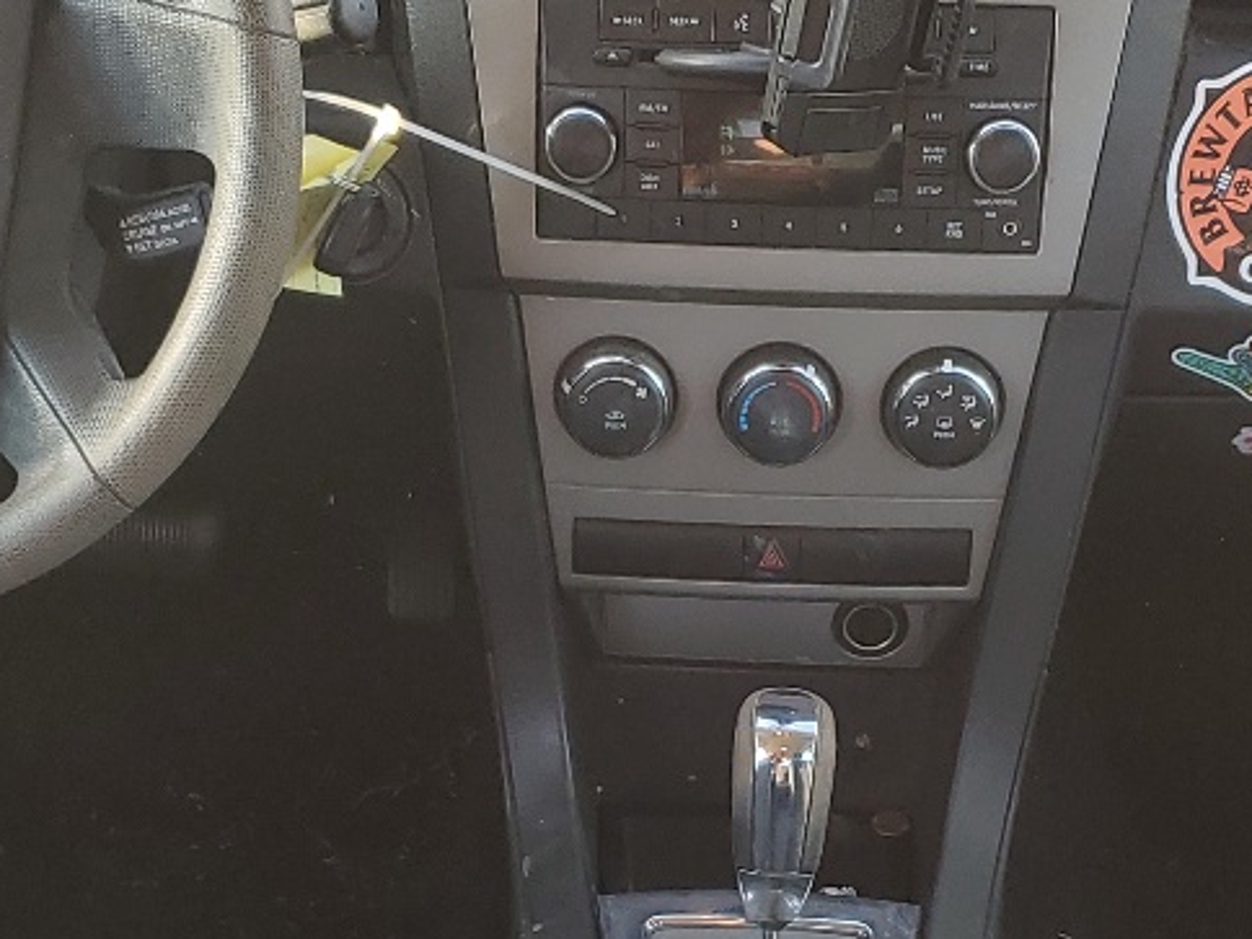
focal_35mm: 86
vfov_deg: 16.9
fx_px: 3110
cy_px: 830
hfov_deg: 22.8
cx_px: 649
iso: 50
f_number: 1.5
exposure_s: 1/156
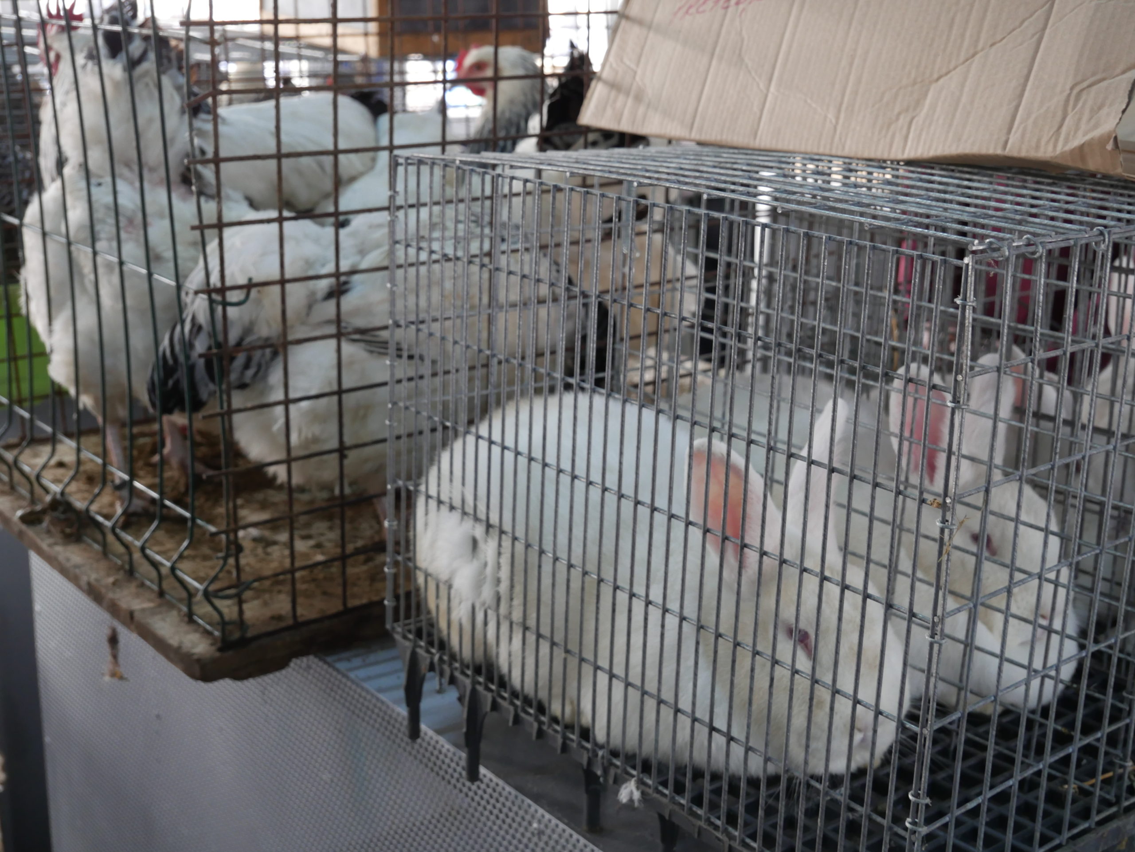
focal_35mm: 46
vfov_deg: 31.5
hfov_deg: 41.2
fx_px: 1509
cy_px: 426
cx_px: 568
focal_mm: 23
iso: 800
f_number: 4.3
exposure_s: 1/60
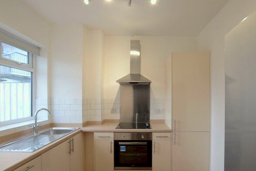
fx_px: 128
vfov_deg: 67.0
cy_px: 99
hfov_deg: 89.8
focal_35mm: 18
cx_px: 138
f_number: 4.5
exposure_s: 1/100
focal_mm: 10
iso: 800
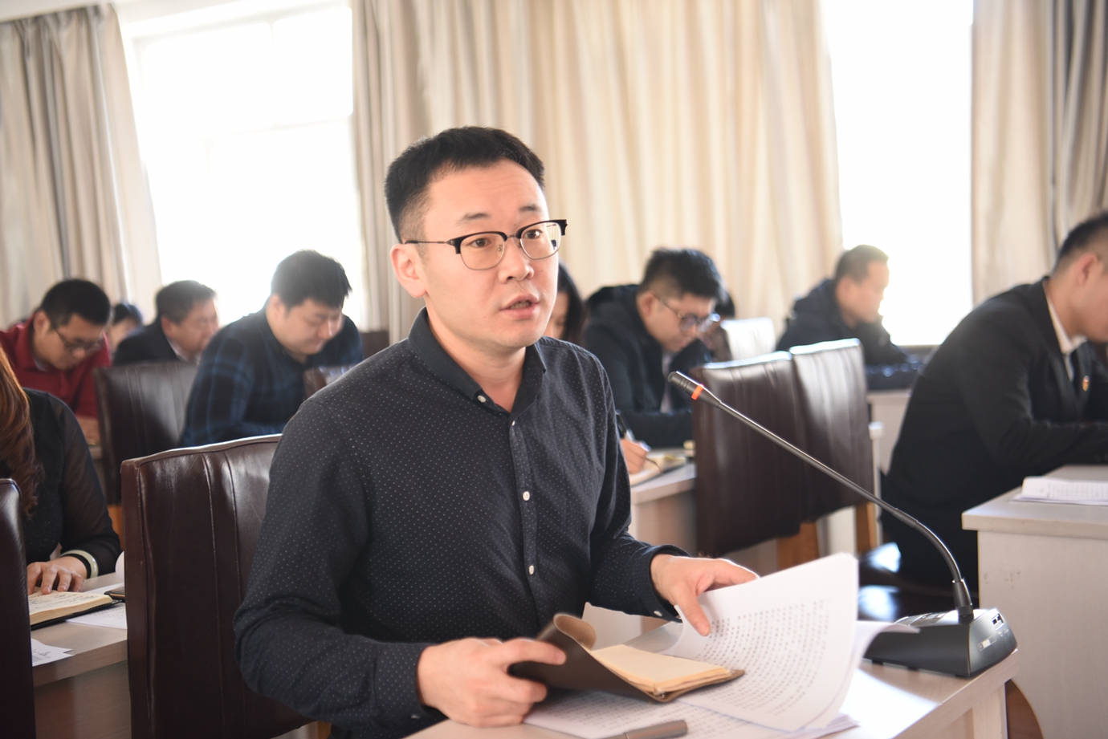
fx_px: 1478
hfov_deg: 41.1
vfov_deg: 28.1
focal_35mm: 48
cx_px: 554
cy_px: 370
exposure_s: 1/80
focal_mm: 48
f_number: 2.8
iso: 800
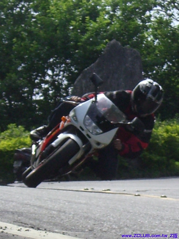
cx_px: 90
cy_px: 120
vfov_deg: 20.9
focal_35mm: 94
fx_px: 648
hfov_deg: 15.7
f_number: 4.6
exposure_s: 1/800
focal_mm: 15.3
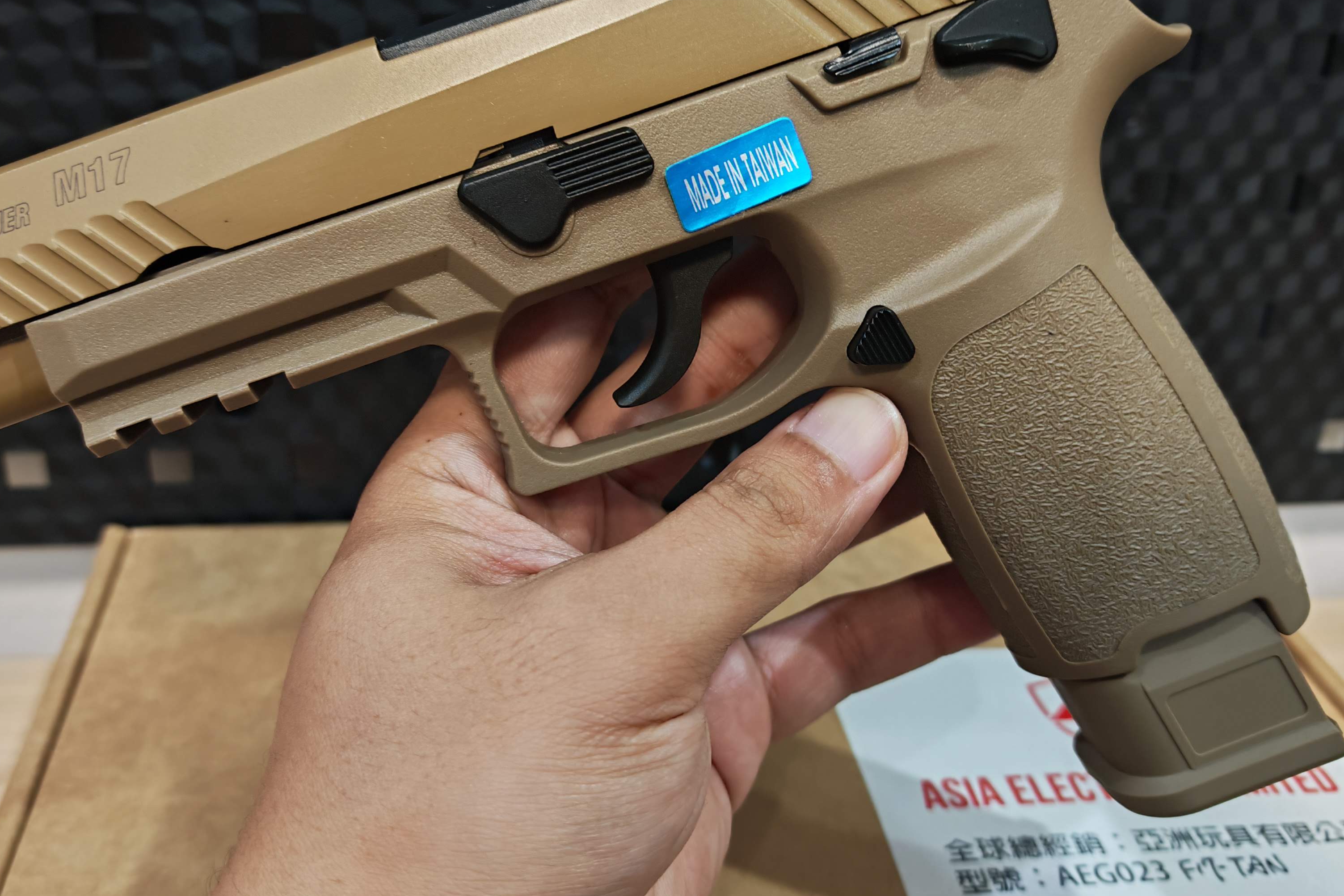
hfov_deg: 55.8
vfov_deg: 38.9
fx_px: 1269
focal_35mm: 34
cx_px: 630
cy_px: 408
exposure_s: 1/25
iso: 250
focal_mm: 6.83
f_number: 2
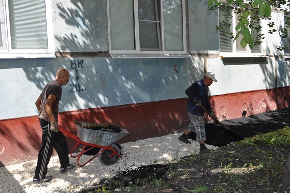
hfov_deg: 51.9
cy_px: 97
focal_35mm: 37
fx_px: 298
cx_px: 143
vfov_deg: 35.9
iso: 200
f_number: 9
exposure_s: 1/200
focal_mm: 24
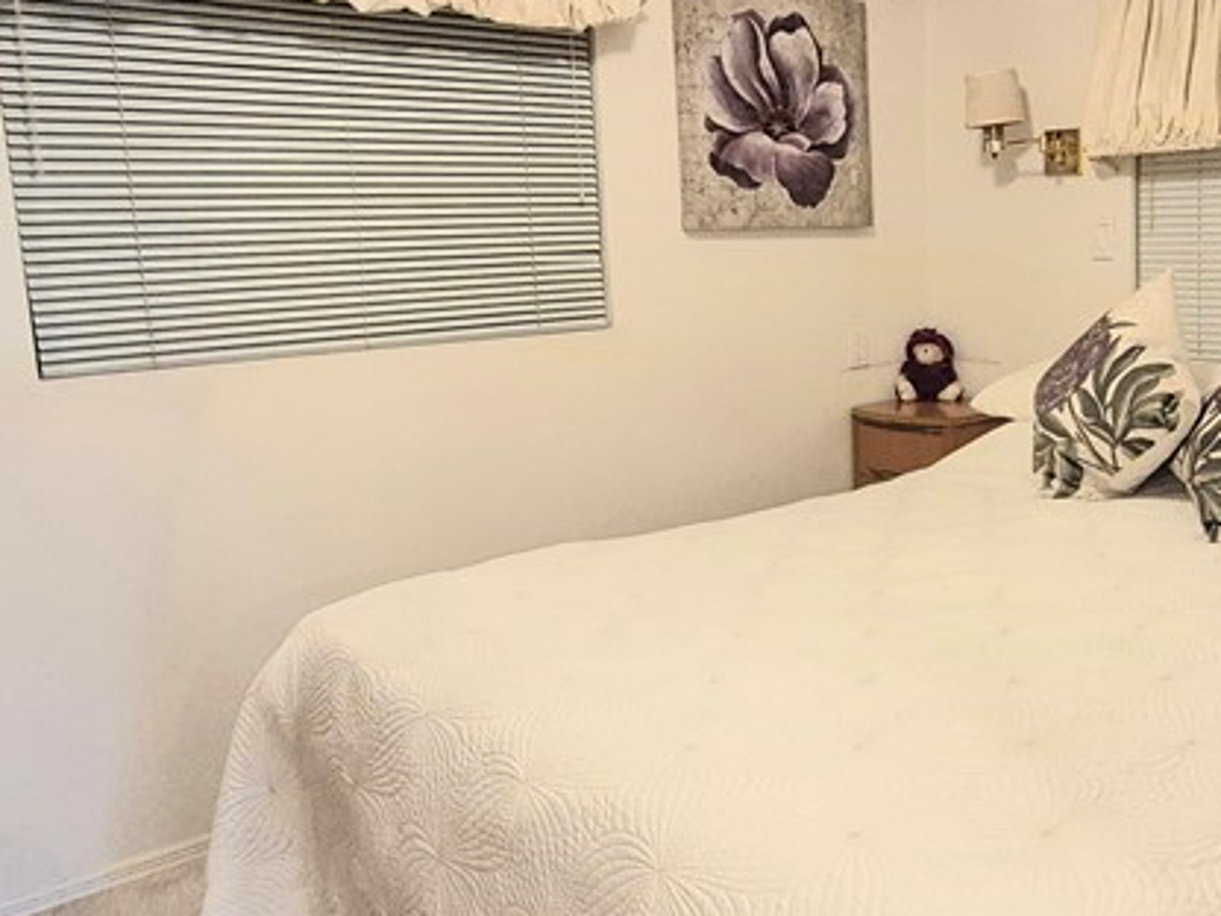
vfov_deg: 44.0
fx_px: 1129
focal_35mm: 32
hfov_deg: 55.3
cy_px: 379
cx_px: 842
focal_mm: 1.74
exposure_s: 1/60.2
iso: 640
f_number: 2.2
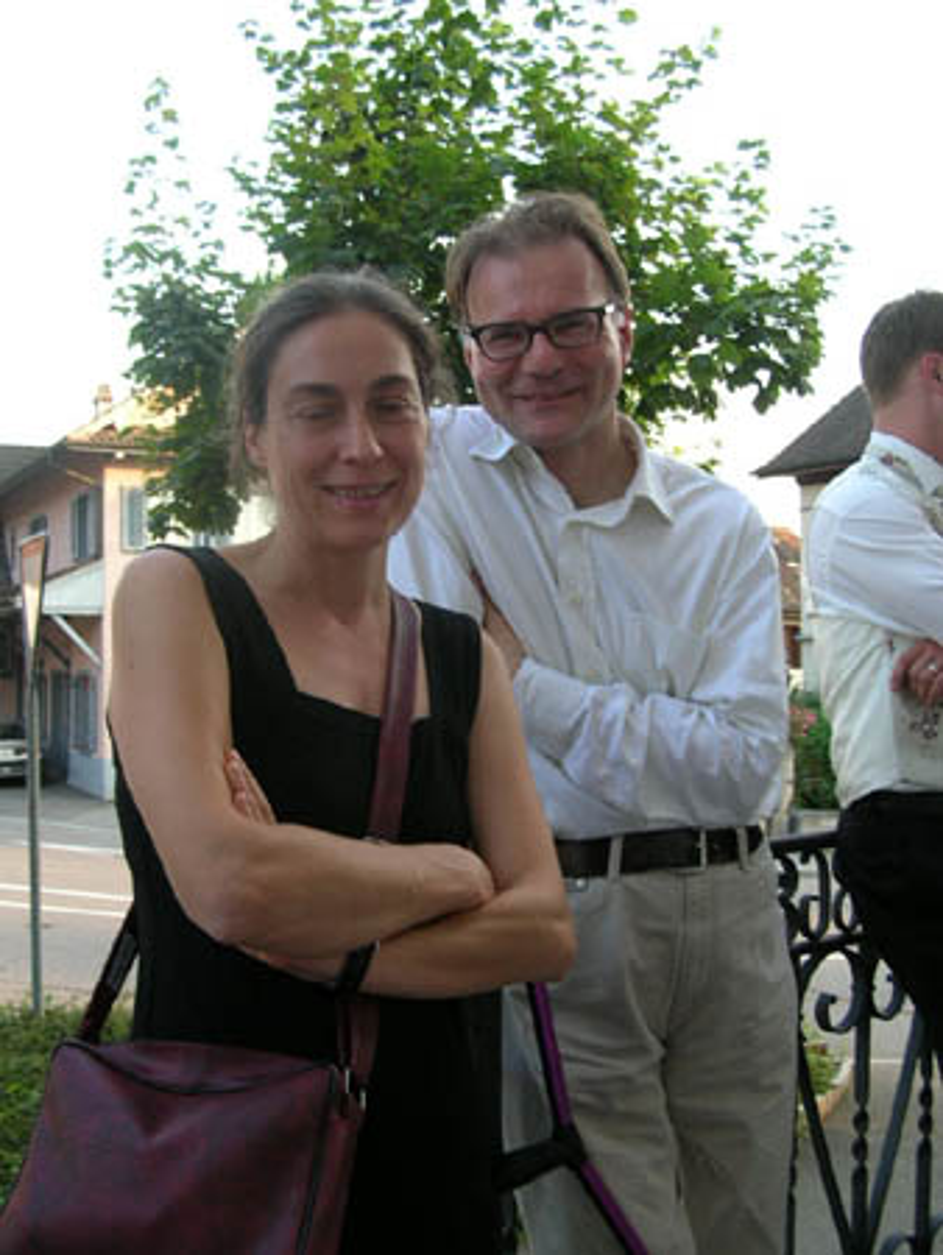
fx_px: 1306
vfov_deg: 51.3
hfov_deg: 39.7
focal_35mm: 36
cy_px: 628
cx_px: 472
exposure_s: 1/73.2
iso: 50
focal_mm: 6
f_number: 2.7
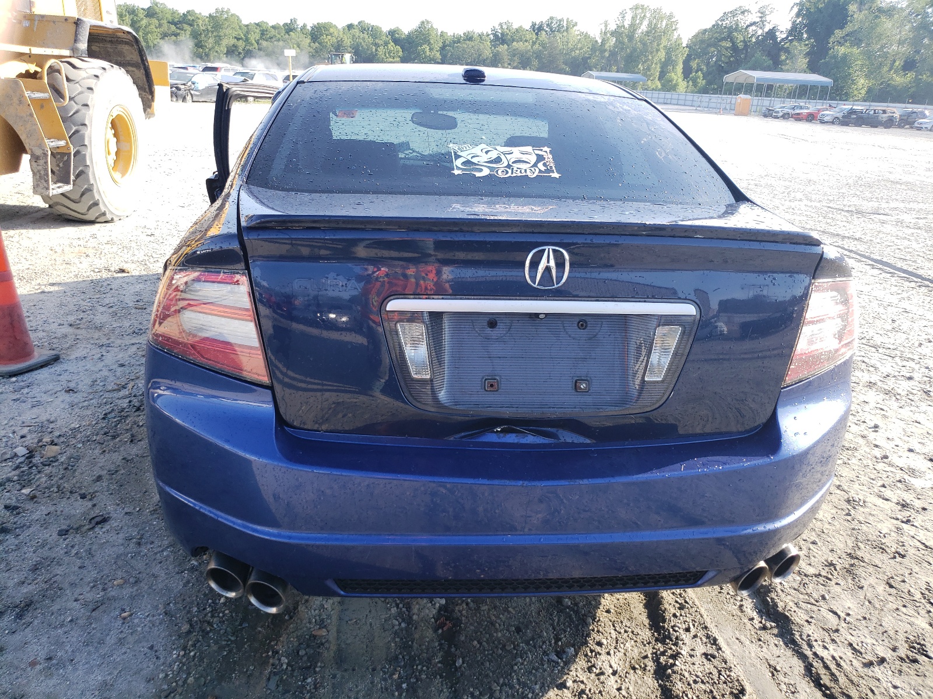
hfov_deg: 67.3
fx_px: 701
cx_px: 466
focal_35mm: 26
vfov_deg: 53.1
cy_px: 350
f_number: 1.5
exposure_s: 1/588
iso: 50
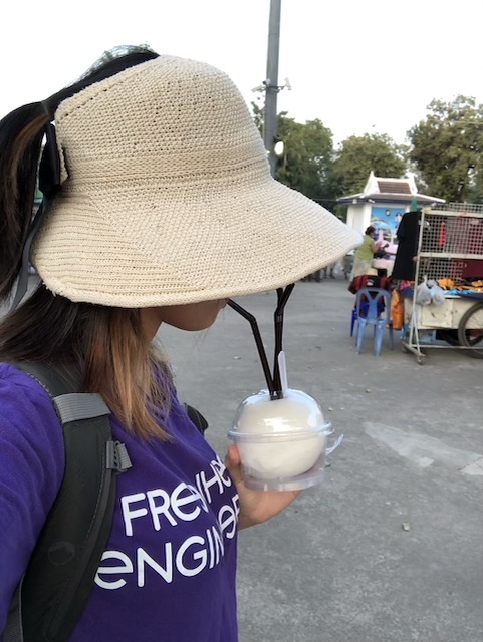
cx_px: 242
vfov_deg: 56.8
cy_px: 321
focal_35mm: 32
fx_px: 595
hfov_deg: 44.2
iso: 40
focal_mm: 2.87
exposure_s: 1/100
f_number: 2.2
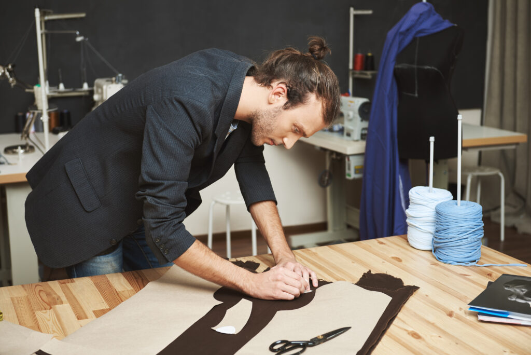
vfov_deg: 24.2
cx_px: 266
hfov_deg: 35.6
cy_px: 178
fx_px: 826
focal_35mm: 56
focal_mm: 56
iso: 100
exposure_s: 1/160
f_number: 3.5
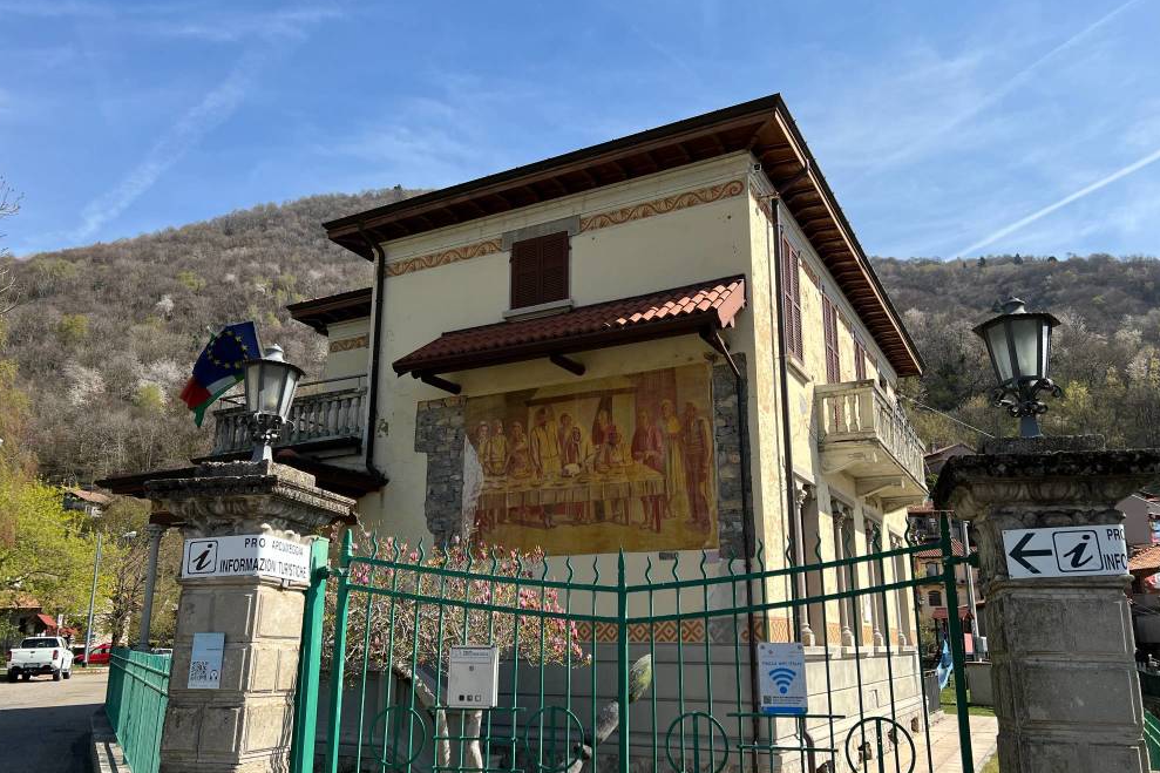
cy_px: 407
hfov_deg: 65.5
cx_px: 582
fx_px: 902
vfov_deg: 46.4
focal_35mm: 28
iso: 50
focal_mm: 5.7
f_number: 1.5
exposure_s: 1/3356
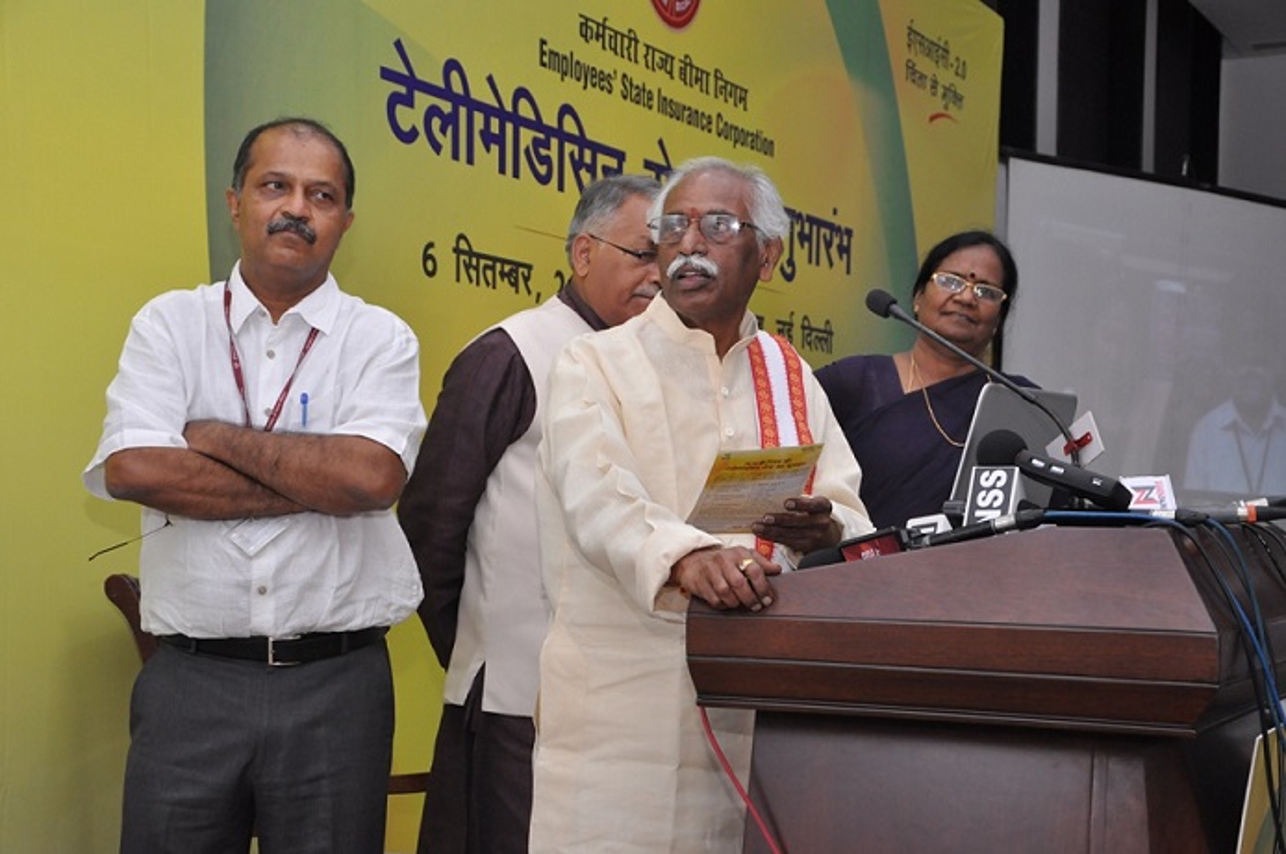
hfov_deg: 33.4
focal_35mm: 60
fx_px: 2141
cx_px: 643
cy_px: 427
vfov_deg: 22.6
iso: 1000
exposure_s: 1/125
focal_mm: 40
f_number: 5.6
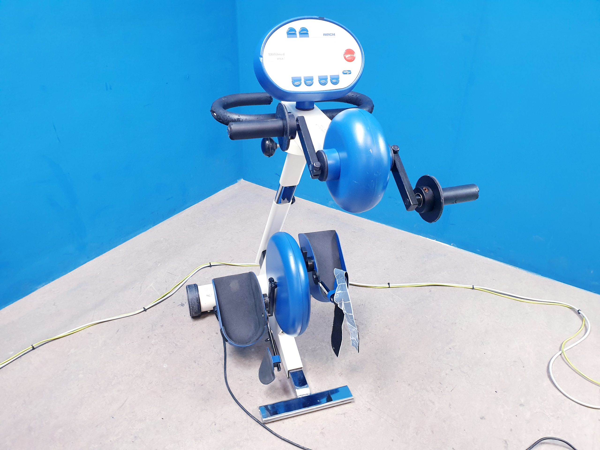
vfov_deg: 53.1
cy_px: 225
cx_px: 300
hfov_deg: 67.3
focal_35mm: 26
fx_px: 451
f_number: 2.4
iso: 250
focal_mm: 4.3
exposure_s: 1/33
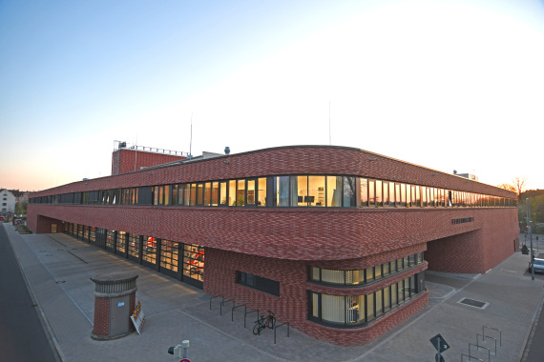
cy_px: 181
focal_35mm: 18
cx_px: 272
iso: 200
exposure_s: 1/25
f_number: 4
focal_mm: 12
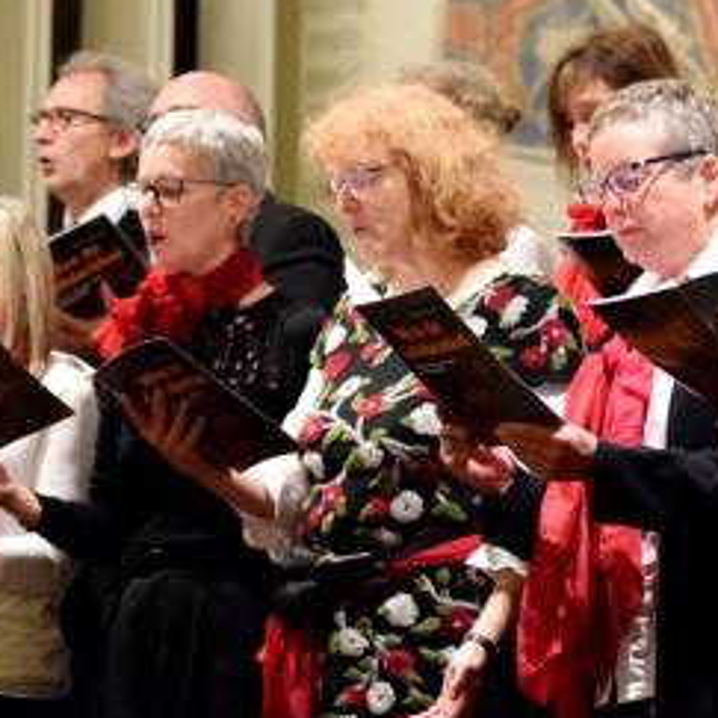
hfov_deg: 9.0
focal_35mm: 193
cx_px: 547
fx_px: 4529
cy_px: 315
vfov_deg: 9.1
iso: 7200
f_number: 4.2
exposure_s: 1/125
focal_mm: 82
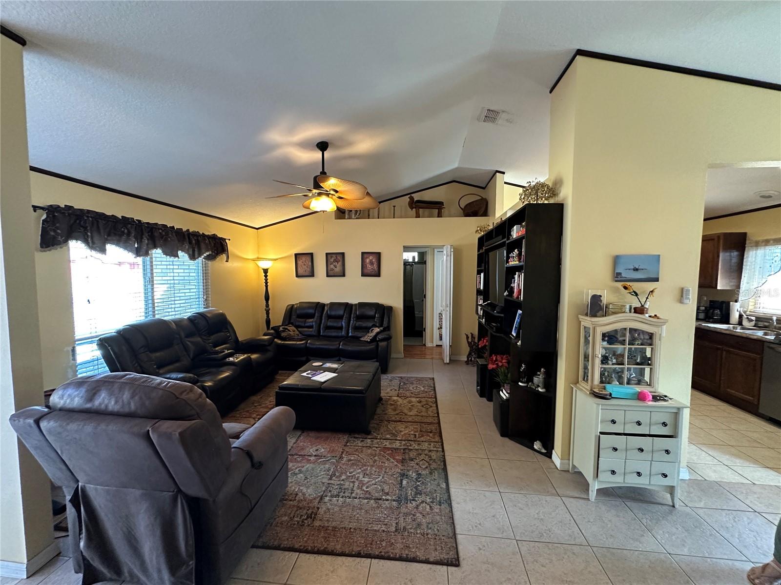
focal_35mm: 14
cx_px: 390
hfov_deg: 102.1
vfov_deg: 85.7
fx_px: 316
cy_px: 292
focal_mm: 2.22
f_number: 2.2
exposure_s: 1/60
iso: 400
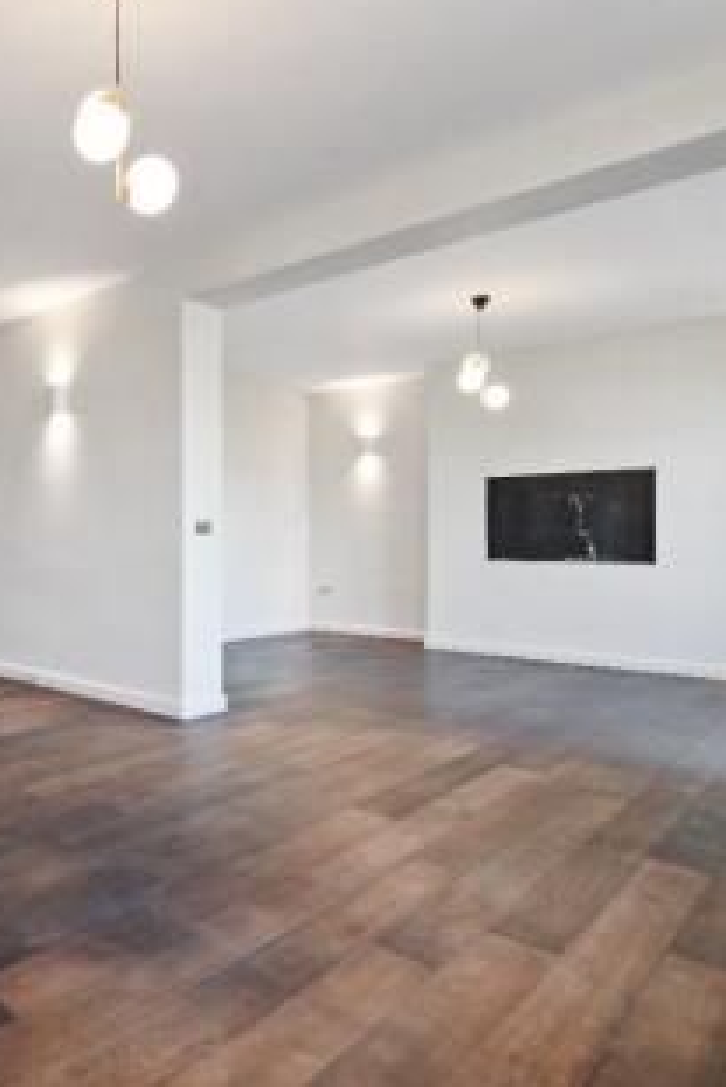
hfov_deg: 47.3
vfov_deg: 76.1
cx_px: 25
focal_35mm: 23
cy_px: 535
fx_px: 695
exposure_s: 1/2.5
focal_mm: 10
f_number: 8
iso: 250
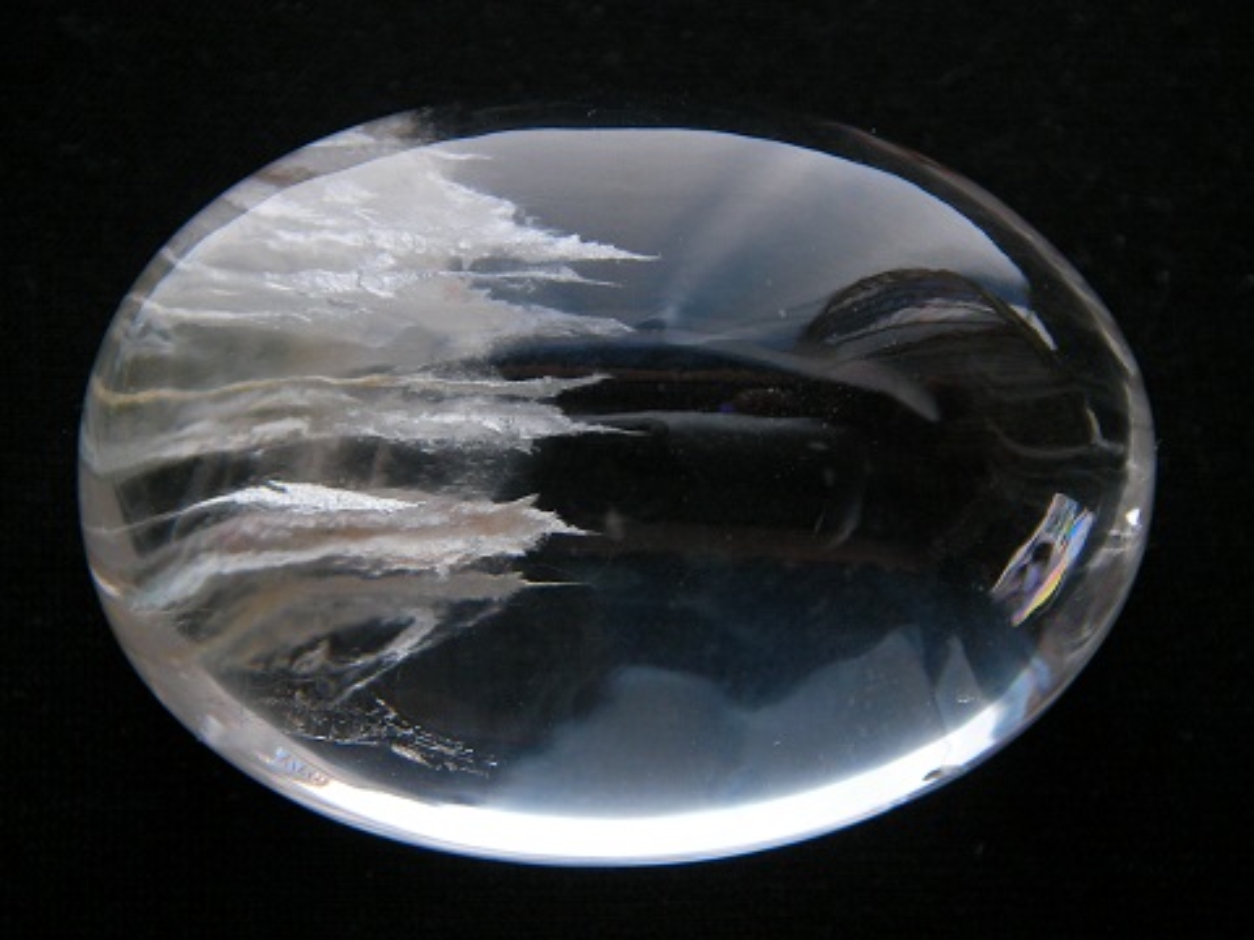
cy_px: 470
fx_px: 1992
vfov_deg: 26.6
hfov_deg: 34.9
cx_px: 627
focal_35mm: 55
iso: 100
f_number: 3.6
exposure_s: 1/2.4
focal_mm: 9.2
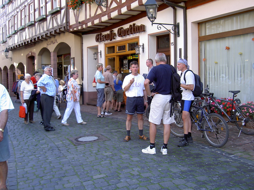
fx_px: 286
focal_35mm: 39
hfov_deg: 47.9
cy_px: 95
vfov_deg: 36.8
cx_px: 127
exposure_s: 1/139
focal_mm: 8
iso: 100
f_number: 2.8
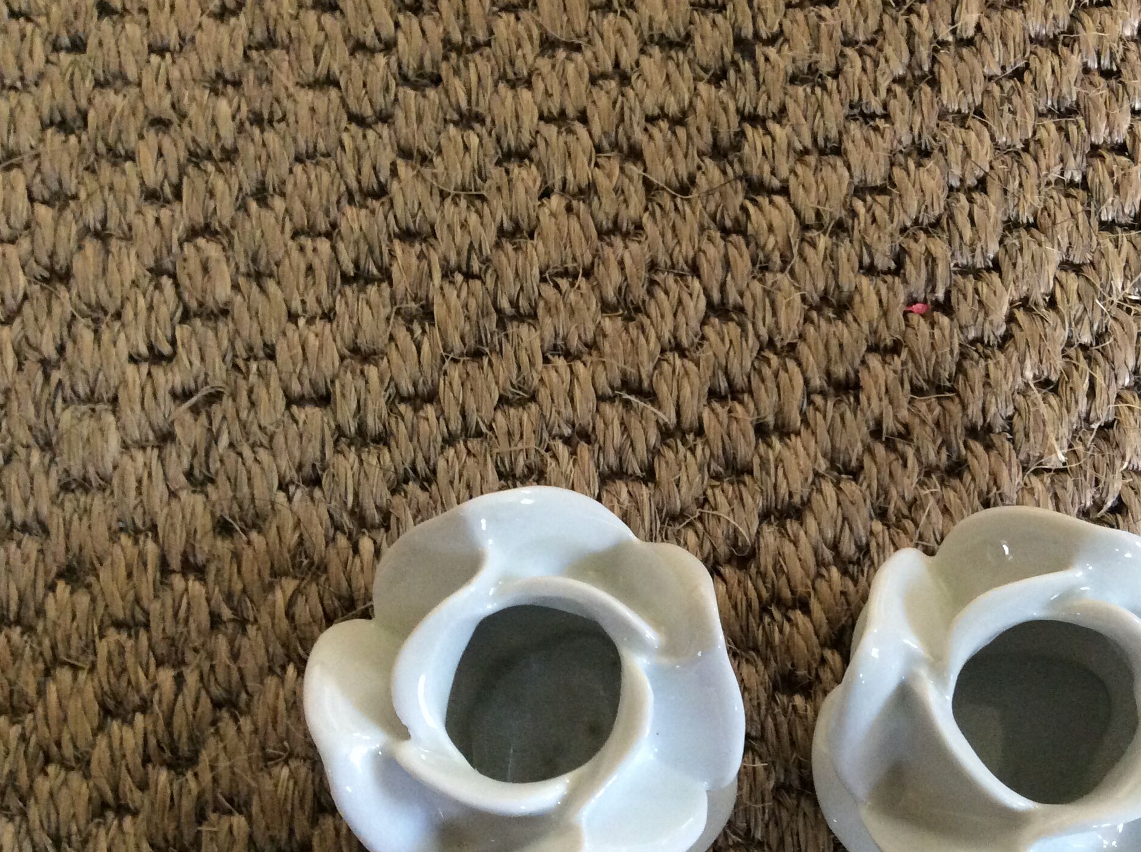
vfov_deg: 32.5
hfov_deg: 42.6
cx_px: 728
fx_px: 1448
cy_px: 562
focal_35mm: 44
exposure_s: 1/25
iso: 160
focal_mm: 3.3
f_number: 2.4
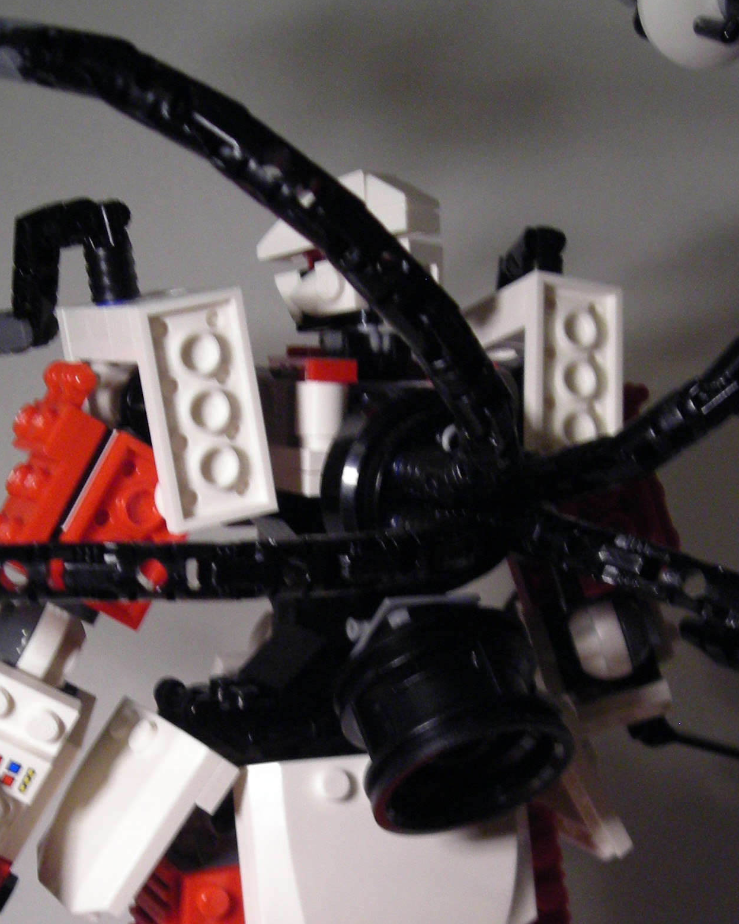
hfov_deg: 22.8
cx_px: 331
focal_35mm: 67
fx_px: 1832
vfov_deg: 27.7
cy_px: 754
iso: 200
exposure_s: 1/17.6
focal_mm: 6.3
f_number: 3.2
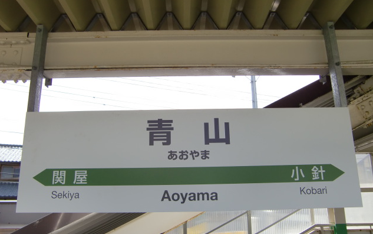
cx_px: 187
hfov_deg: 62.9
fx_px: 305
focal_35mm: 30
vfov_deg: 41.8
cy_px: 129
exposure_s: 1/640
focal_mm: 4.9
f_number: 2.6
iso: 64
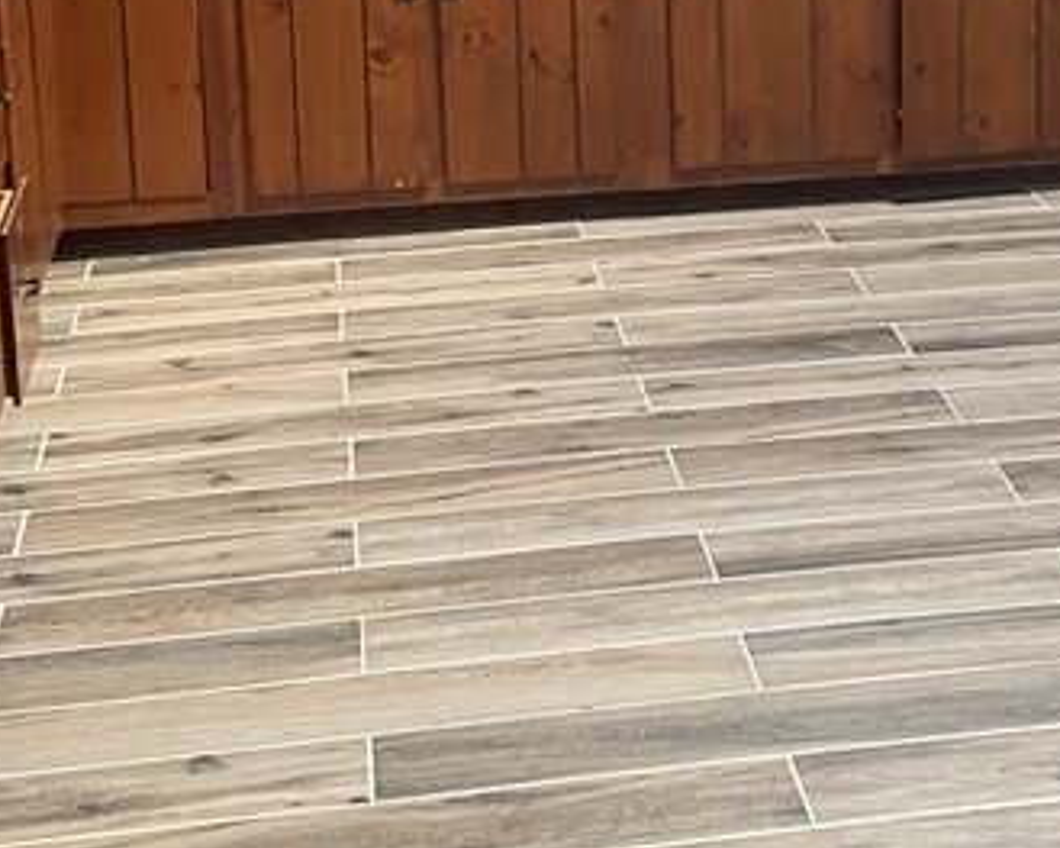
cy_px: 58
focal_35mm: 79
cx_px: 696
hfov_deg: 24.0
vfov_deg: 19.0
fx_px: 2478
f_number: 1.8
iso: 250
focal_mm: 4.25
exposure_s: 1/60
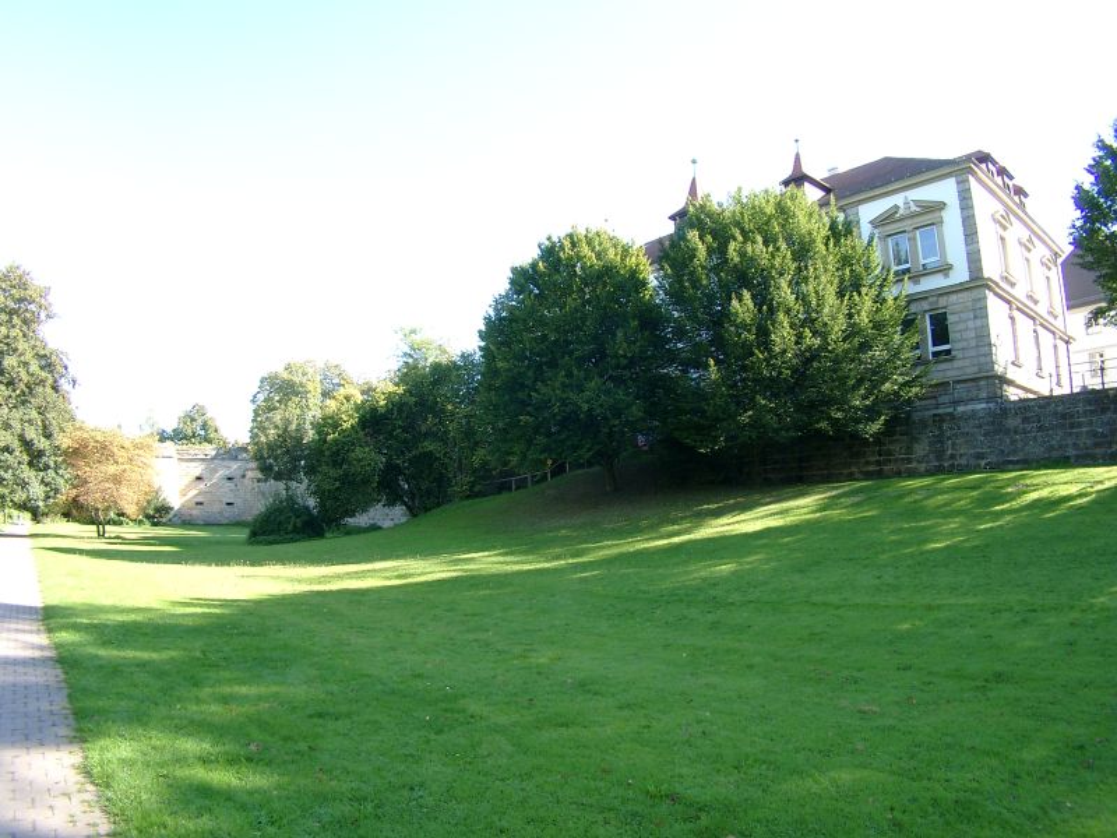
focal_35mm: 34
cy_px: 419
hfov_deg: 54.0
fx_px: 1097
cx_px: 558
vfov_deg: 41.8
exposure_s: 1/93.1
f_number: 4
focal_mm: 7.13
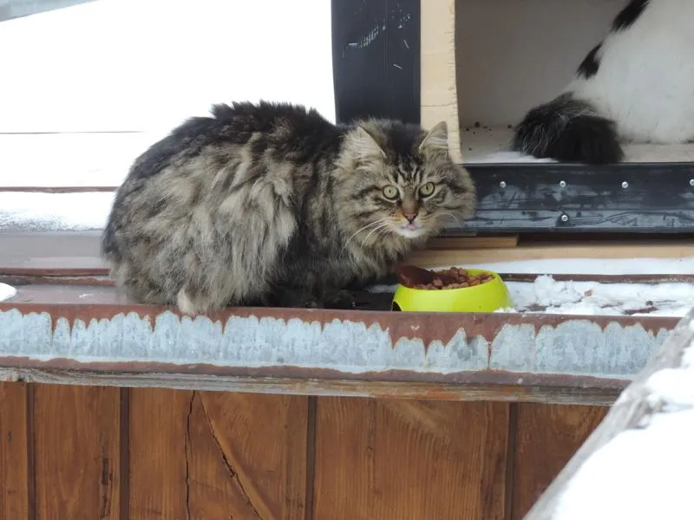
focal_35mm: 90
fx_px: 1804
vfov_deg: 16.4
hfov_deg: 21.8
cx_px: 347
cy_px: 260
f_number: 4.1
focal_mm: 16
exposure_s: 1/80
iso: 400
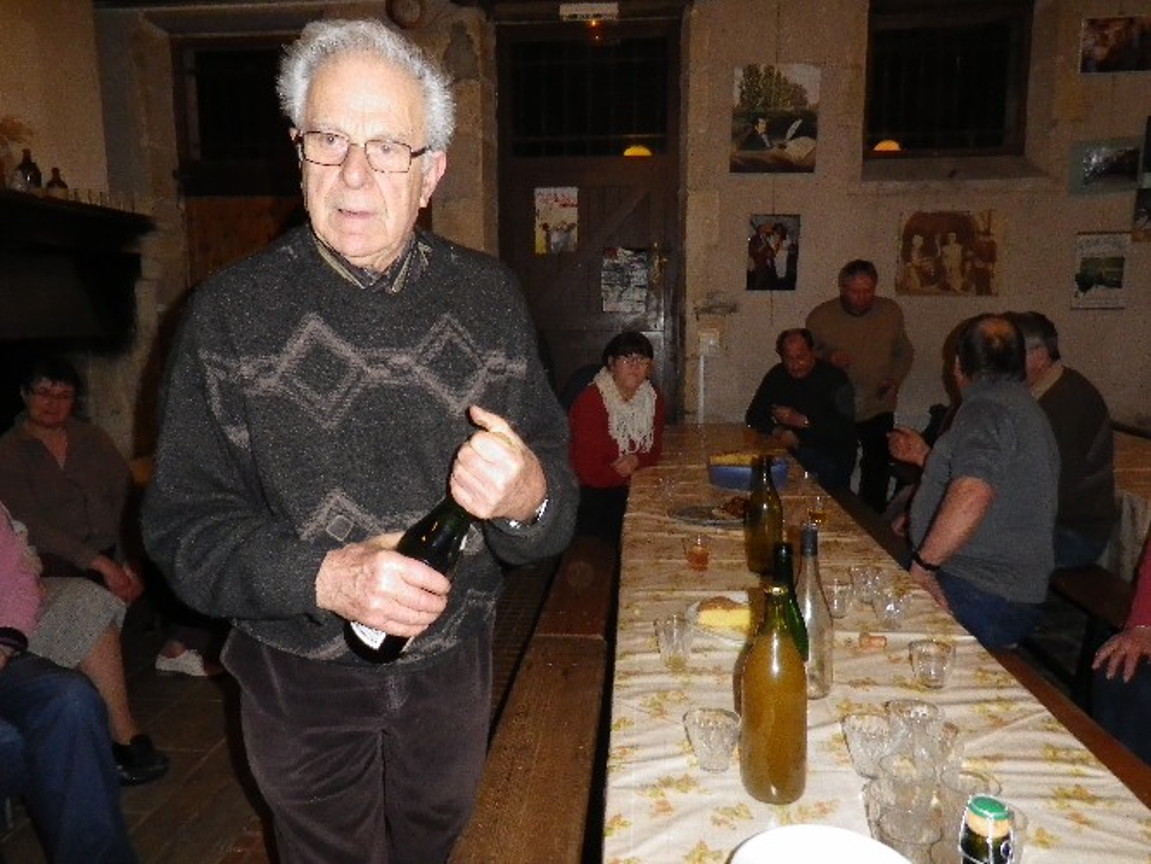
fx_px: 832
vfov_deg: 54.9
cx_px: 576
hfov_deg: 69.4
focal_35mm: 25
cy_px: 432
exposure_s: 1/50
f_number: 3.5
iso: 400
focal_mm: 4.5
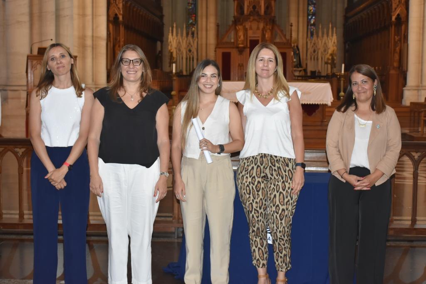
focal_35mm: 60
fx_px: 710
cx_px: 213
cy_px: 142
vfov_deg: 22.6
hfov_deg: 33.4
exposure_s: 1/60
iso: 1600
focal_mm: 40
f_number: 5.6
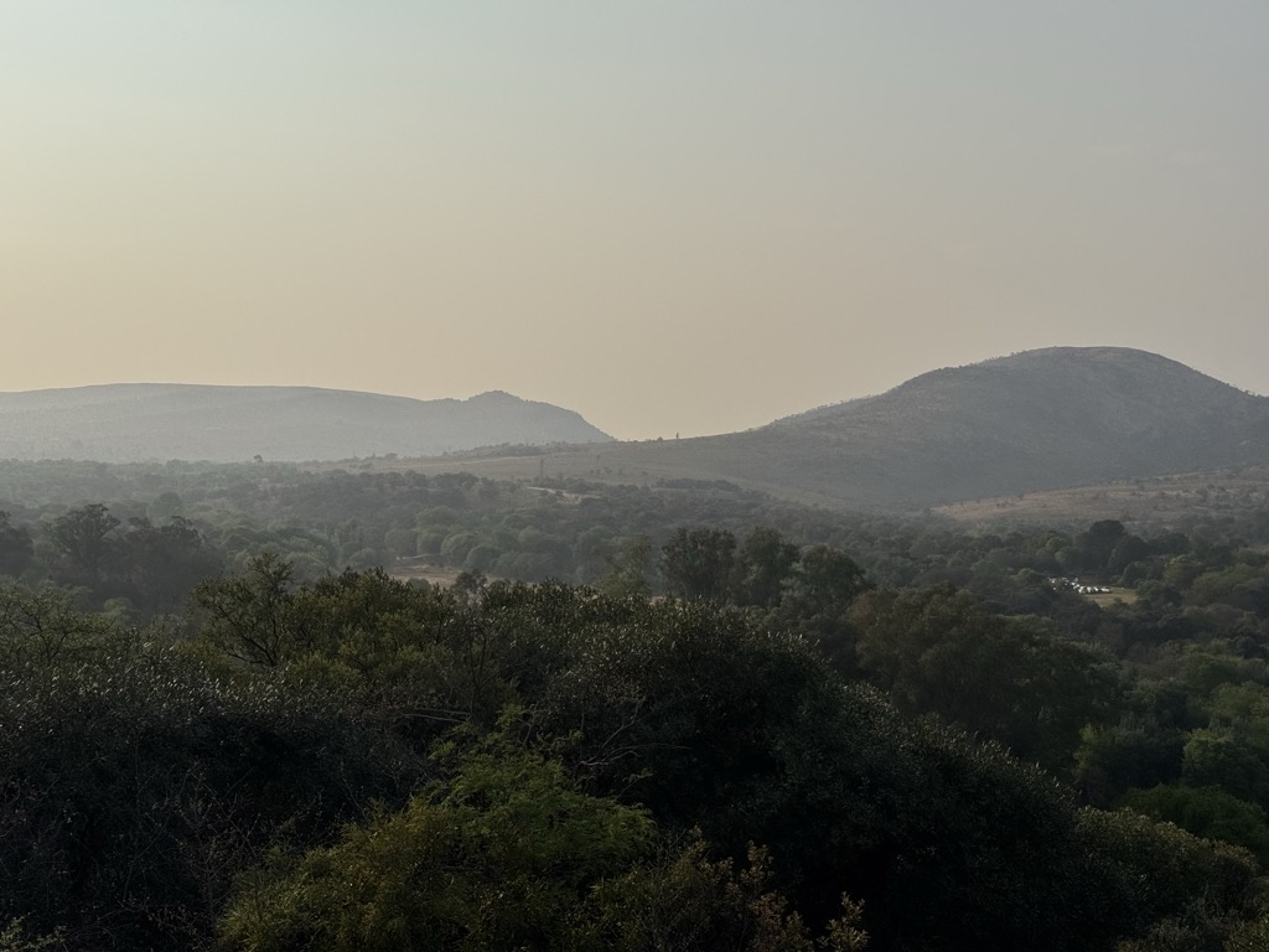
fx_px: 1760
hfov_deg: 39.7
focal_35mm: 48
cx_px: 634
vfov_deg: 30.3
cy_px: 476
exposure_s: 1/12500
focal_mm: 6.76
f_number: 1.78
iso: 64
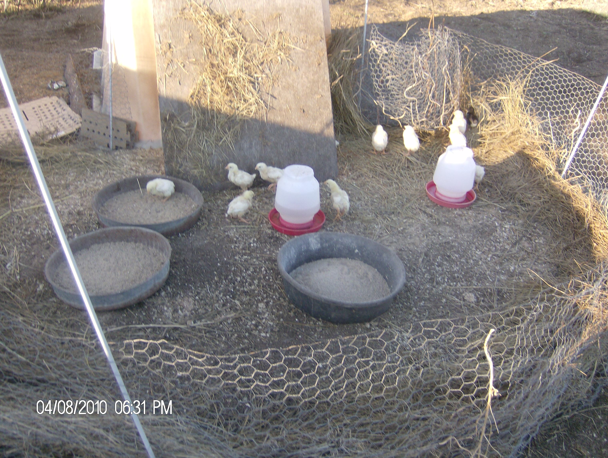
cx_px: 304
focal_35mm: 36
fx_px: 633
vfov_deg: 39.7
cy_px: 229
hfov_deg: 51.3
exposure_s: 1/225
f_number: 2.8
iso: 100
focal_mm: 6
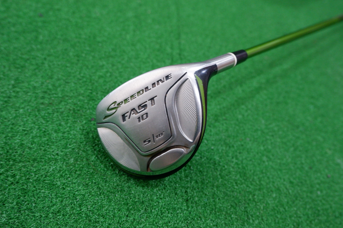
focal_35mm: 30
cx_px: 172
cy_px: 114
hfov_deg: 62.0
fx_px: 286
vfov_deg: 43.5
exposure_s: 1/30
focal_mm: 20.9
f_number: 4.2
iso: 2500
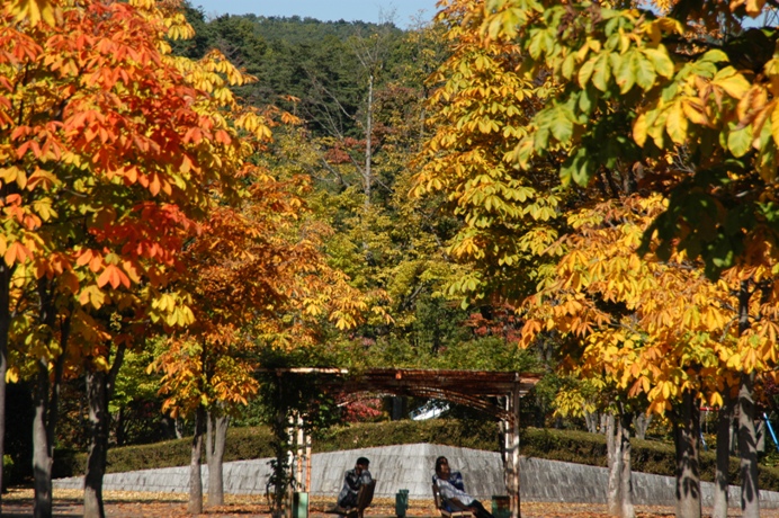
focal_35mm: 180
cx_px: 390
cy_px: 259
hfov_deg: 11.4
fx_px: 3891
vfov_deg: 7.6
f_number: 6.3
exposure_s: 1/640
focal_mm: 120
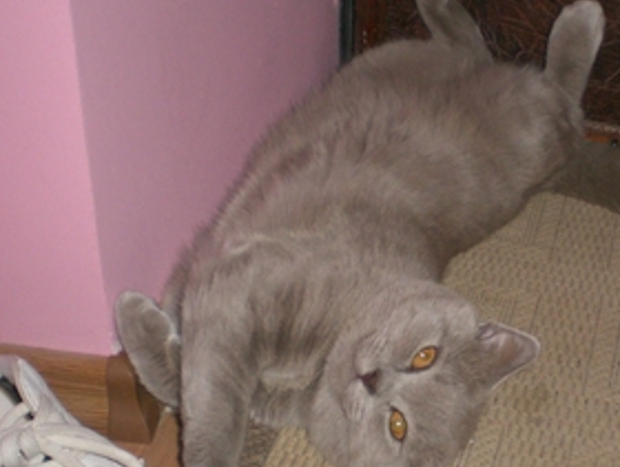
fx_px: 1094
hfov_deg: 31.3
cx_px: 423
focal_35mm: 61
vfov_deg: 24.0
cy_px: 294
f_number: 3.1
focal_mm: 6.3
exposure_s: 1/60
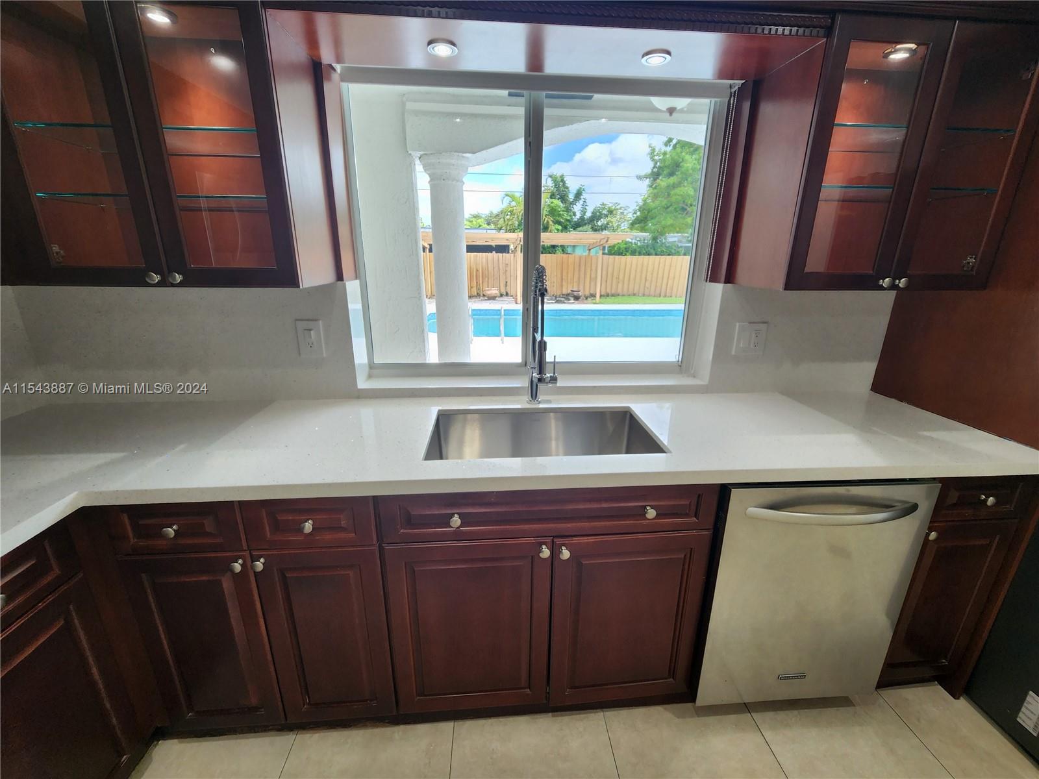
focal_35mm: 13
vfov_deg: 89.9
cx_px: 520
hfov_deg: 106.2
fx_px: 390
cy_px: 390
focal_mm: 2.2
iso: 50
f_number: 2.2
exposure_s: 1/60
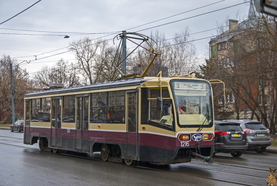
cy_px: 93
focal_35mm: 63
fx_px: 485
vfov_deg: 21.6
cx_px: 138
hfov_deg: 31.9
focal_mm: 42
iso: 200
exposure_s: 1/500
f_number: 4.8
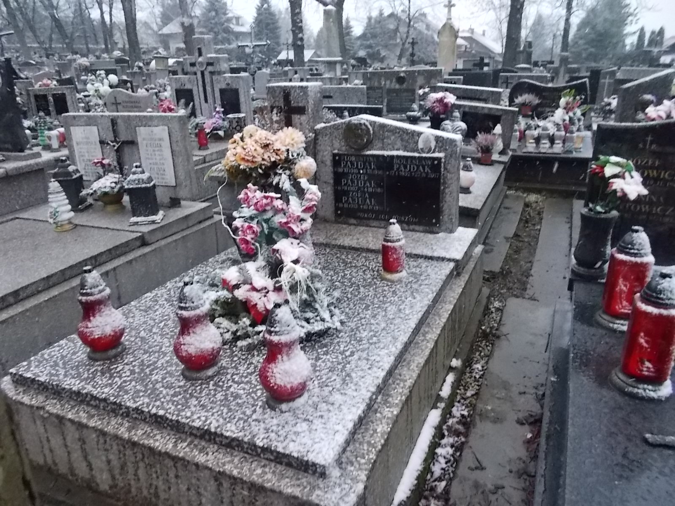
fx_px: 507
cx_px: 338
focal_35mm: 26
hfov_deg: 67.3
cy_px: 253
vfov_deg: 53.1
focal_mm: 4.6
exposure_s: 1/100
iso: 400
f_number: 3.2
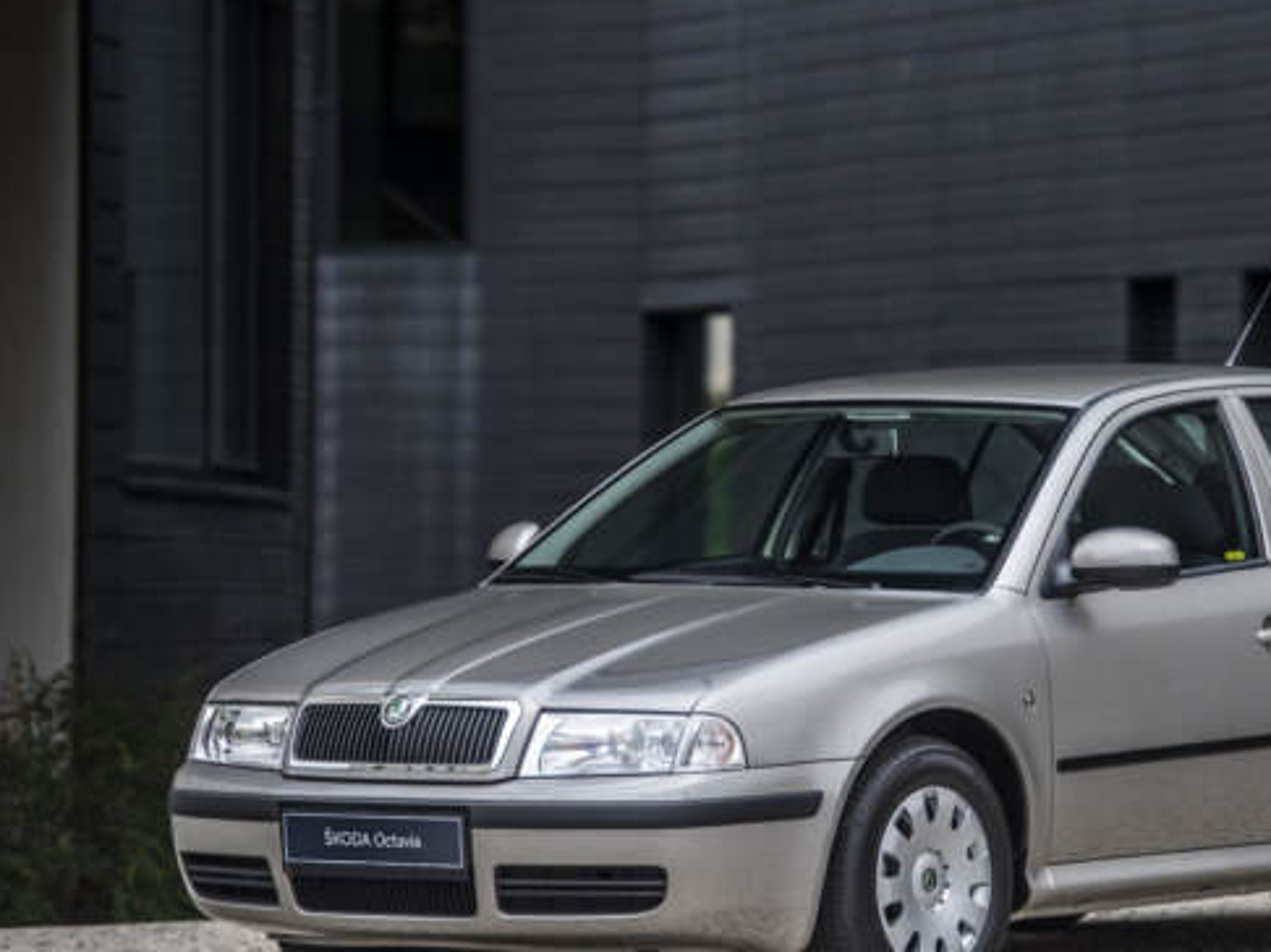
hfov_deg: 7.9
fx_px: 9211
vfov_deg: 5.9
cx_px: 889
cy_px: 493
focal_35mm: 251
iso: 200
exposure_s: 1/320
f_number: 3.5
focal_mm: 165
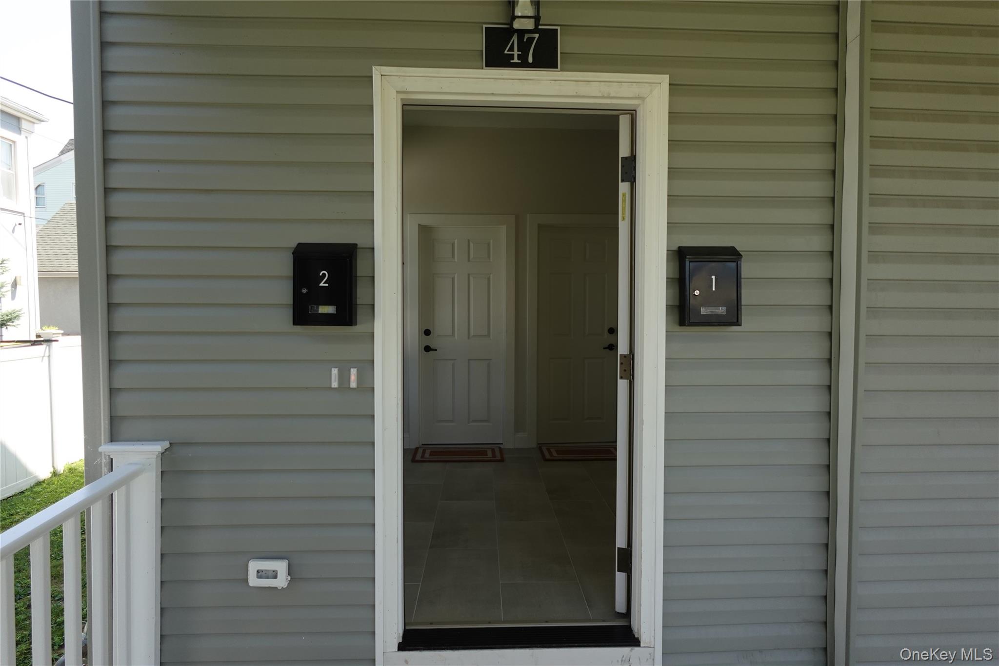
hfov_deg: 84.0
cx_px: 500
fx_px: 555
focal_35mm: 20
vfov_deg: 61.9
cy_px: 333
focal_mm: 7.6
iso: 125
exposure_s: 1/800
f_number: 2
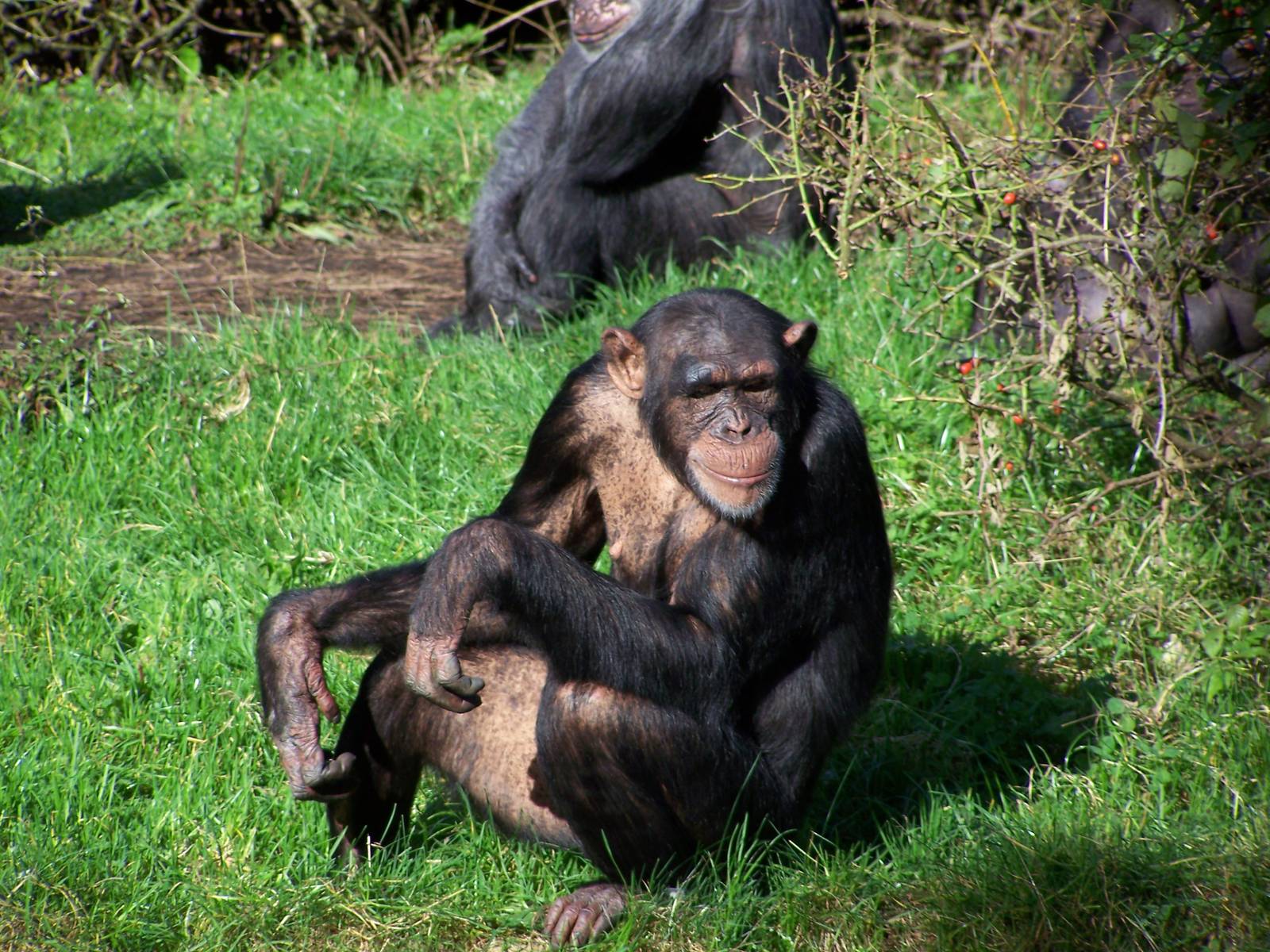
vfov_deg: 5.2
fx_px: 10566
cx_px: 635
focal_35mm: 288
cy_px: 476
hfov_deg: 6.9
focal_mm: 47.7
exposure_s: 1/400
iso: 64
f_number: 3.4
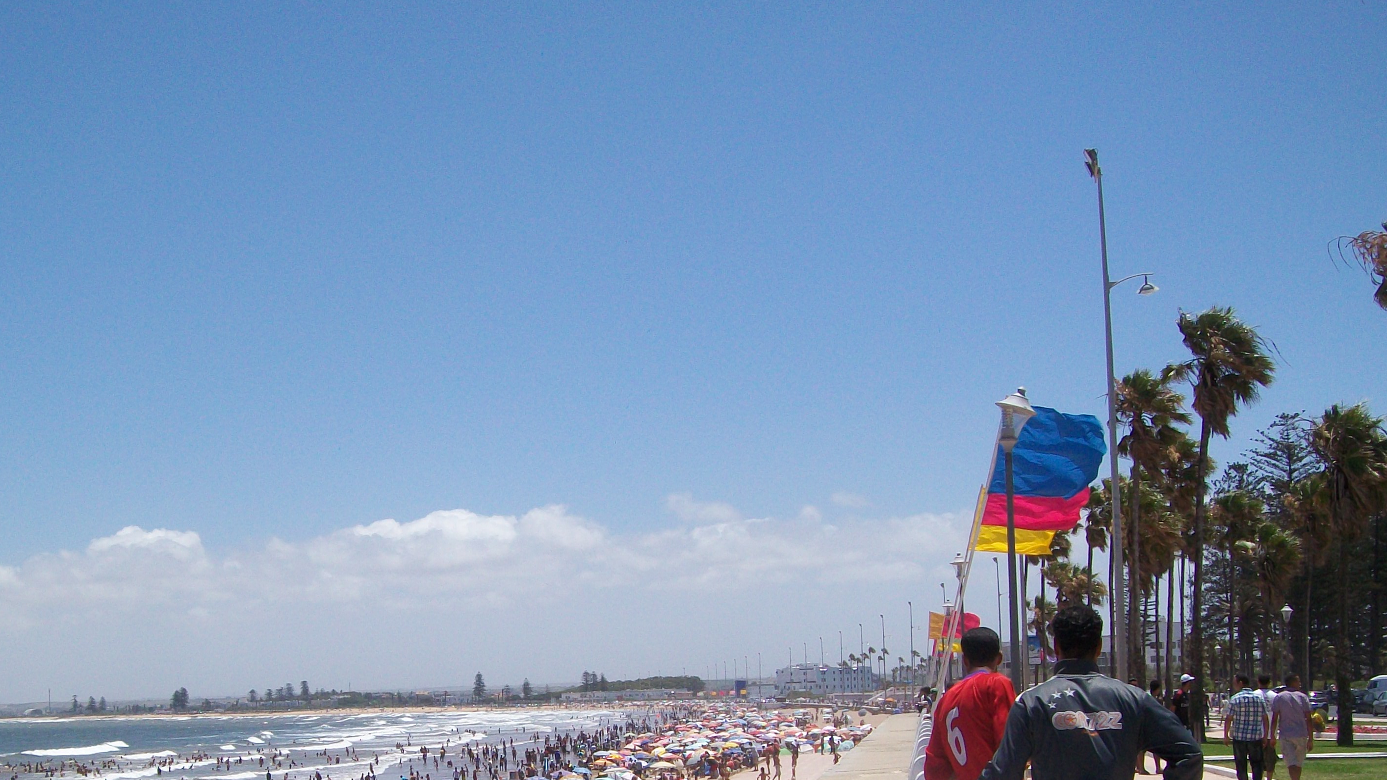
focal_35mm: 48
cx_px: 509
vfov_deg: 24.6
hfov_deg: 42.5
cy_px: 610
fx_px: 1765
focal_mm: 6.1
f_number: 4.9
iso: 64
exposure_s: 1/640
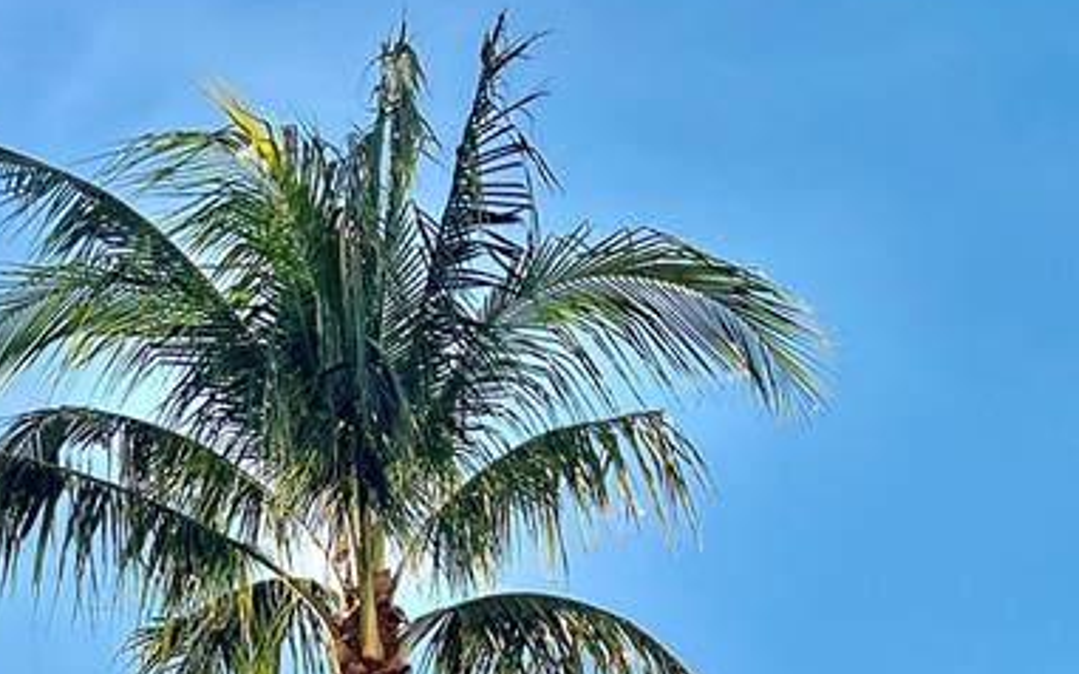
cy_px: 1005
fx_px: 2176
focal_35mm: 74
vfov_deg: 16.1
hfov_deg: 26.4
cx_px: 3
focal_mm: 5.7
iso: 50
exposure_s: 1/3165
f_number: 1.5
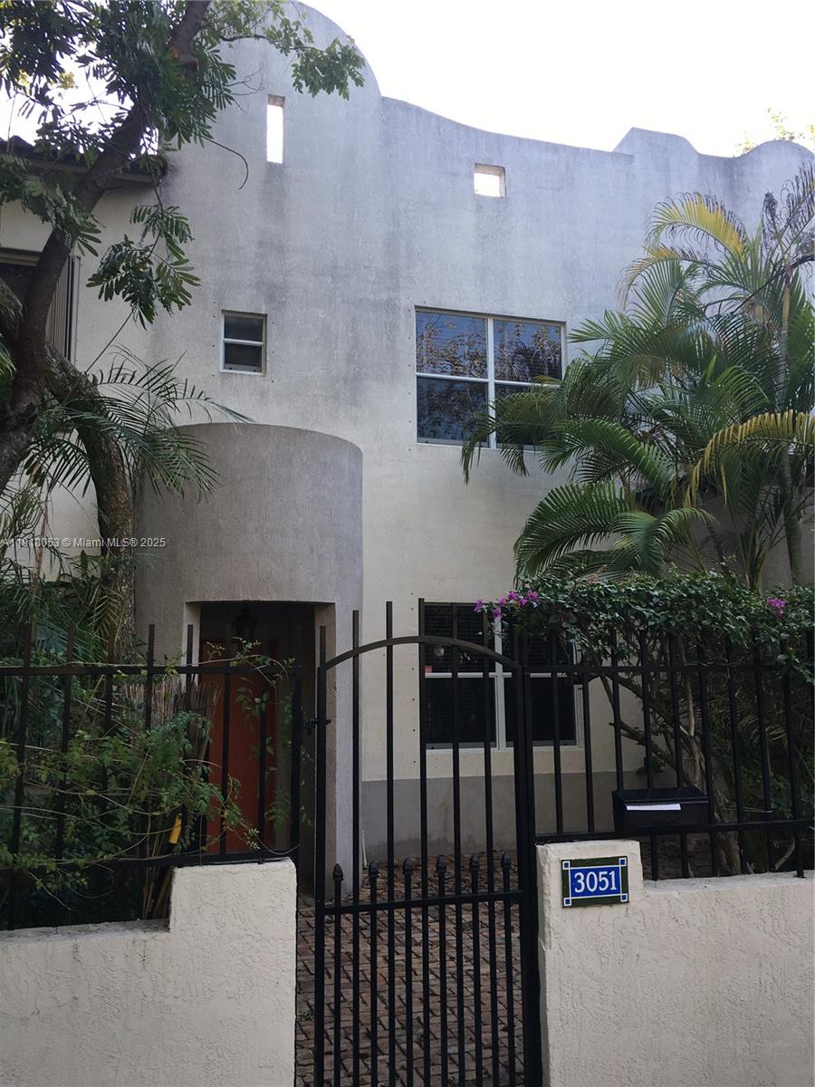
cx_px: 408
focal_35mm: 29
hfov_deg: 48.2
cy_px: 544
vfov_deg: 61.7
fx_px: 910
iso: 25
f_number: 2.2
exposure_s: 1/120
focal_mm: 4.15
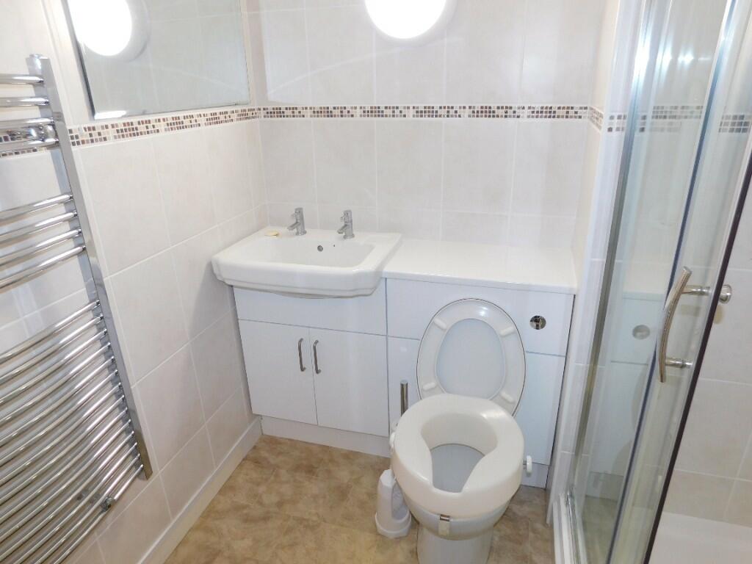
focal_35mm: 23
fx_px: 500
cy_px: 282
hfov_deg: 73.9
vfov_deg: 58.9
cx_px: 376
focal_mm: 4
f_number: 3
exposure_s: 1/30
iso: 200
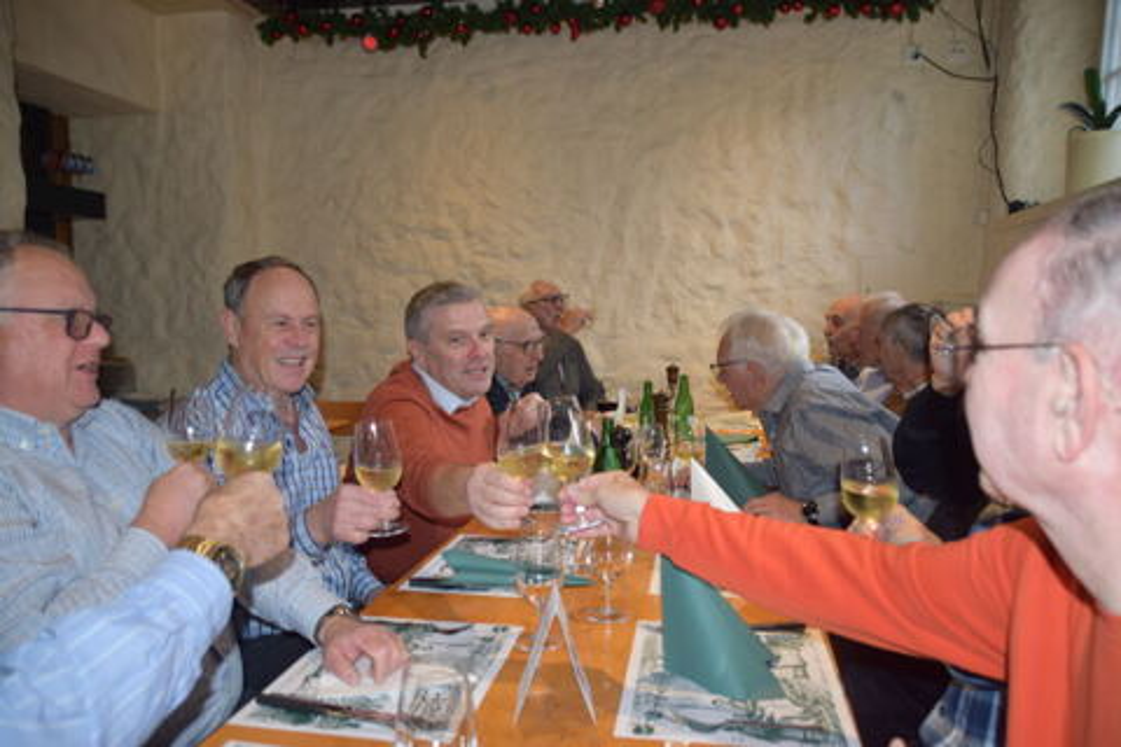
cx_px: 560
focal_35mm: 27
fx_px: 841
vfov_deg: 47.9
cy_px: 374
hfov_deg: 67.4
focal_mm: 18
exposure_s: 1/60
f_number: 3.5
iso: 320
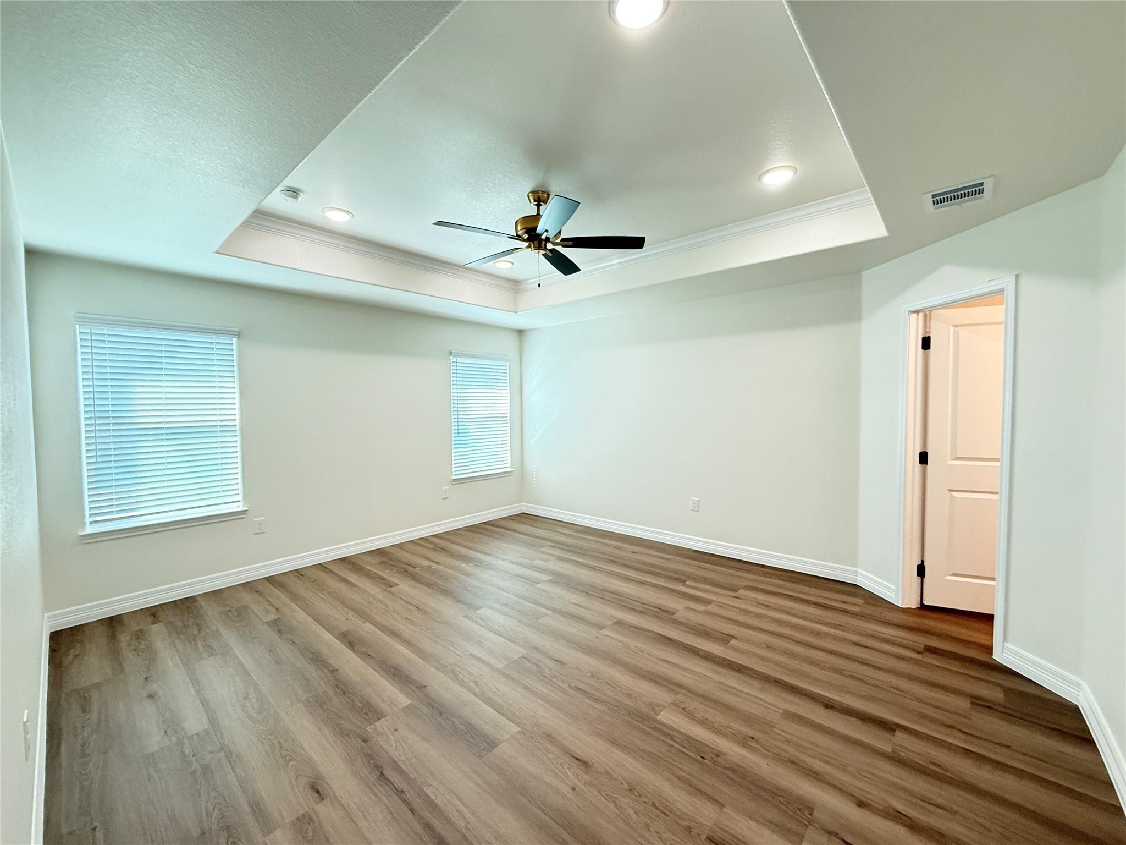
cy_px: 422
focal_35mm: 14
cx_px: 563
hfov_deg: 102.1
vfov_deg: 85.7
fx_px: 455
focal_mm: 2.22
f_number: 2.2
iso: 320
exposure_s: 1/120
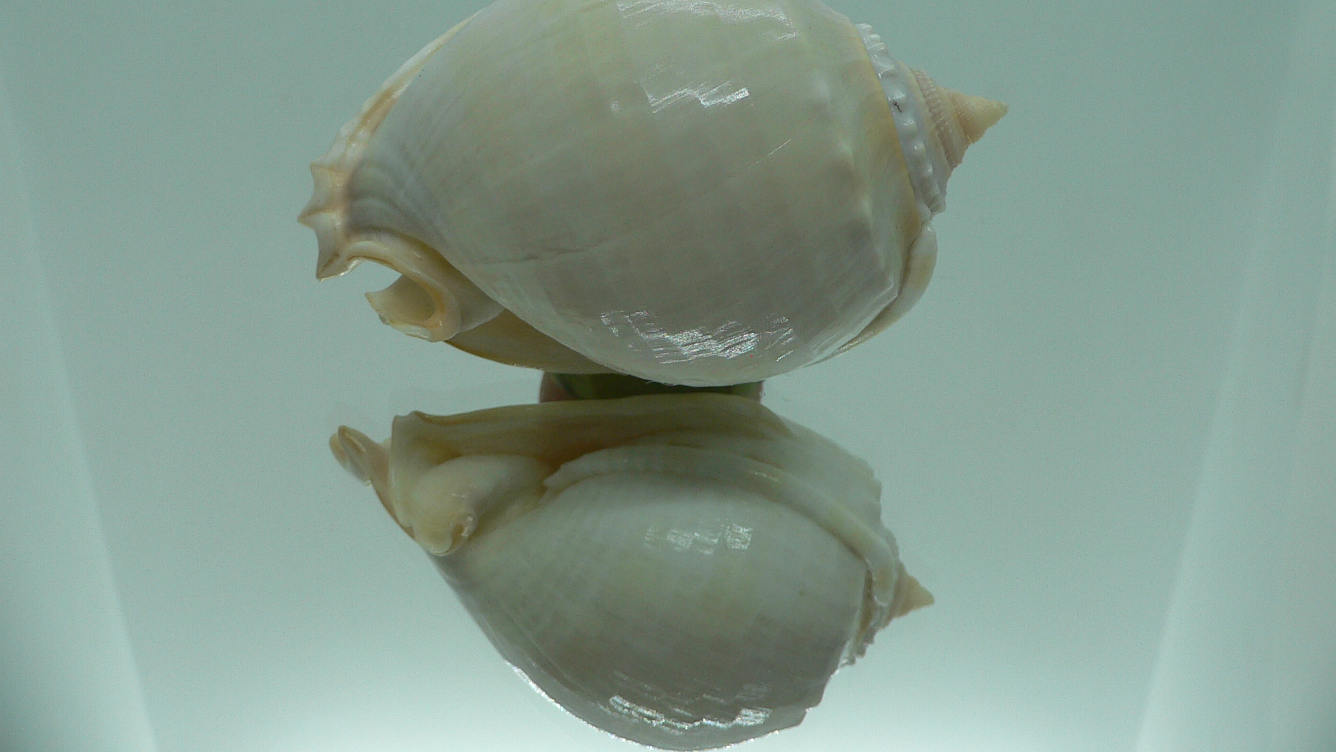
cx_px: 675
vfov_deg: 30.2
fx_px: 1382
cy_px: 256
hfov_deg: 51.6
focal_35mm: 39
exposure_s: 1/80
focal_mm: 4.6
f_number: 2.8
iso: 80
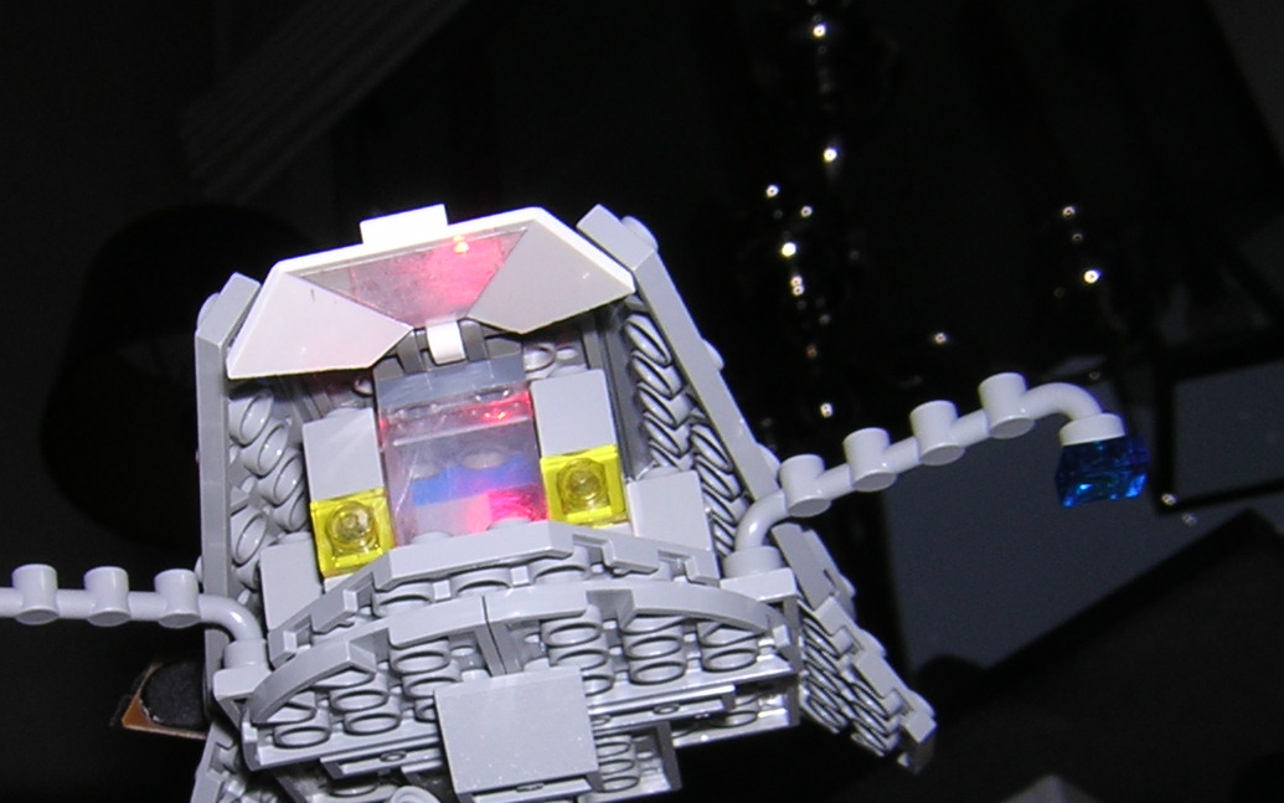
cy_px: 669
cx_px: 485
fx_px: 2065
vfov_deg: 21.7
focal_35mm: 59
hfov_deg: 34.4
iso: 100
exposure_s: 1/60.1
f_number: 5.2
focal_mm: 4.7
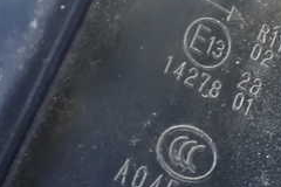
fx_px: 773
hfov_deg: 20.4
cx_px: 217
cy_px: 97
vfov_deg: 13.8
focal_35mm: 99
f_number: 2.7
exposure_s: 1/30
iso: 1600
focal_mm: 6.83
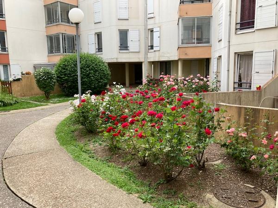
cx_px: 139
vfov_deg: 49.7
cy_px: 104
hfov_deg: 63.4
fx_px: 225
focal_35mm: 28
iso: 20
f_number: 1.8
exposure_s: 1/666
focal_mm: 3.99
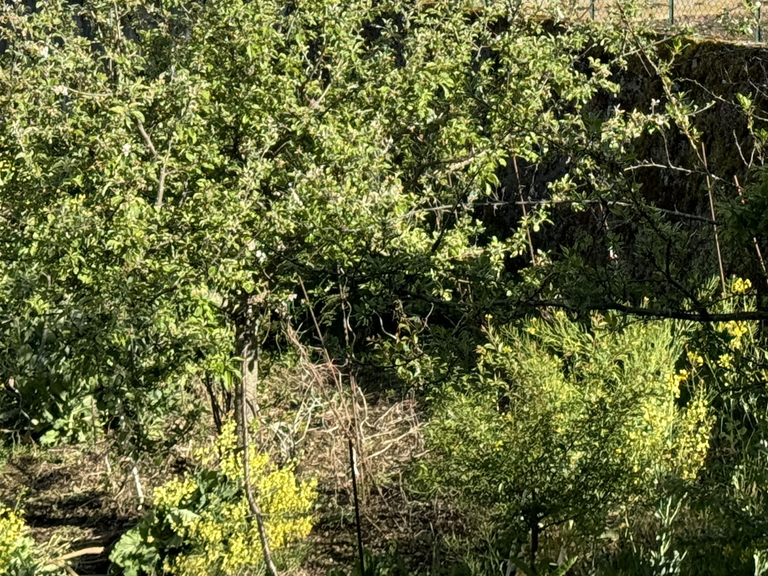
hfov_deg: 16.5
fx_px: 2641
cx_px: 580
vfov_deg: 12.2
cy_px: -133
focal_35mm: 119
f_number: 1.78
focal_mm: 6.76
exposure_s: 1/1984
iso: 64
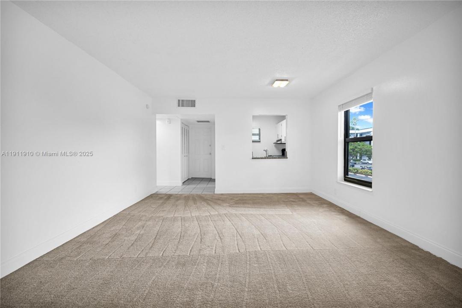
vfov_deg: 81.2
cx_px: 231
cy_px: 154
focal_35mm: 14
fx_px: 180
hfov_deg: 104.3
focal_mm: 14
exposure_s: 1/60
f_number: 4
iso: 100
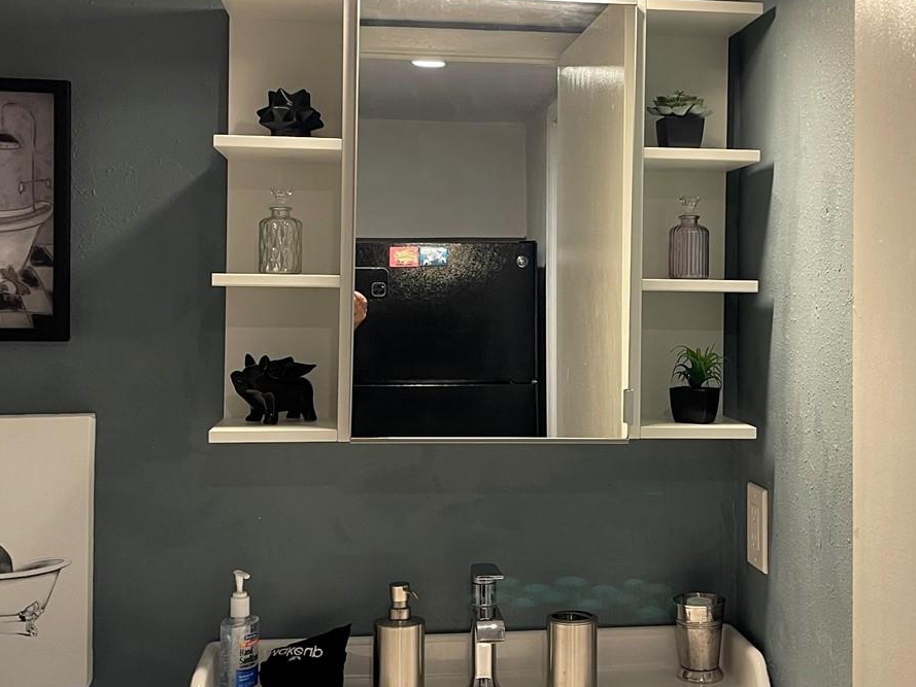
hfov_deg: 41.9
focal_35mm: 45
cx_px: 550
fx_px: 1191
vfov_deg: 32.1
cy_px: 294
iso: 160
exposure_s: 1/60
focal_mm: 5.1
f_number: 1.6
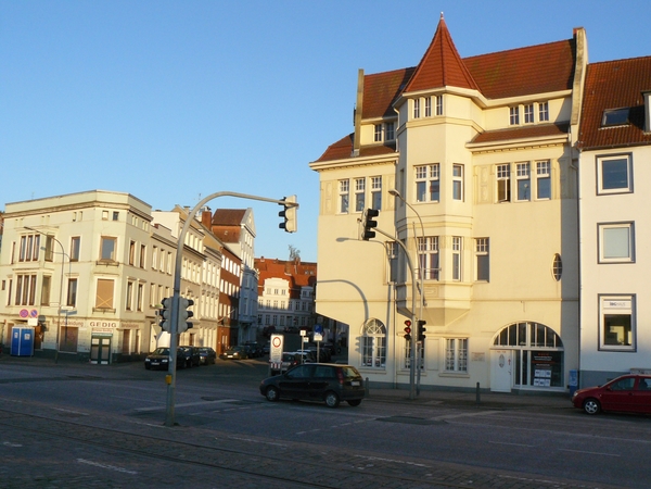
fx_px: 677
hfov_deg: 51.4
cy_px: 244
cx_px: 326
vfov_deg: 39.7
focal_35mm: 36
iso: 200
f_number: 5.6
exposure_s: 1/320
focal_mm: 6
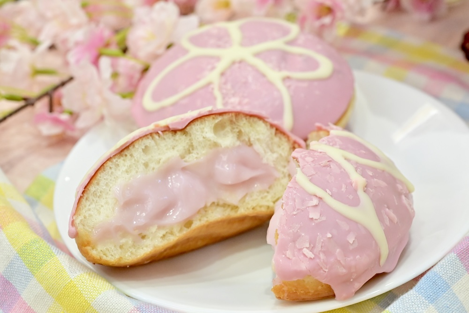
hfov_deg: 33.4
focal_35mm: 60
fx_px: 782
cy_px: 156
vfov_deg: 22.6
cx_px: 234
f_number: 10
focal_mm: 60
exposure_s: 1/125
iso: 6400
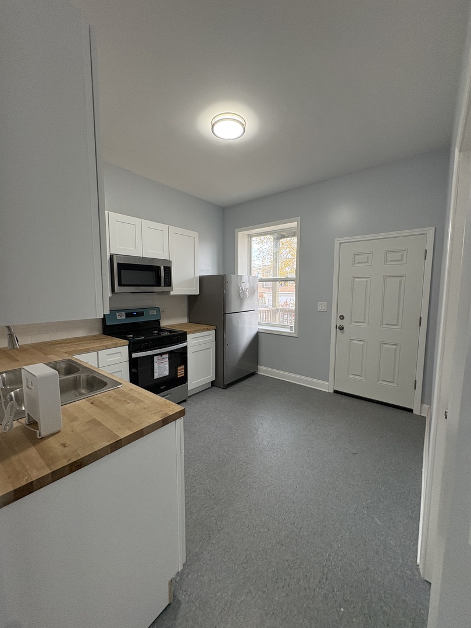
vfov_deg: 102.1
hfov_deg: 85.7
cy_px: 314
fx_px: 254
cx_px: 236
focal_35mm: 14
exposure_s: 1/60
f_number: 2.2
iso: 160
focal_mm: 2.22
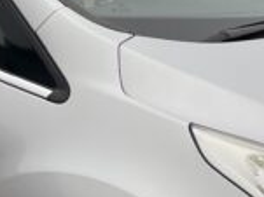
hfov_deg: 14.3
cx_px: 68
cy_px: 141
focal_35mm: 138
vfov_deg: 10.7
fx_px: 1052
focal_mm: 4.2
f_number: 1.6
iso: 32
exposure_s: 1/121
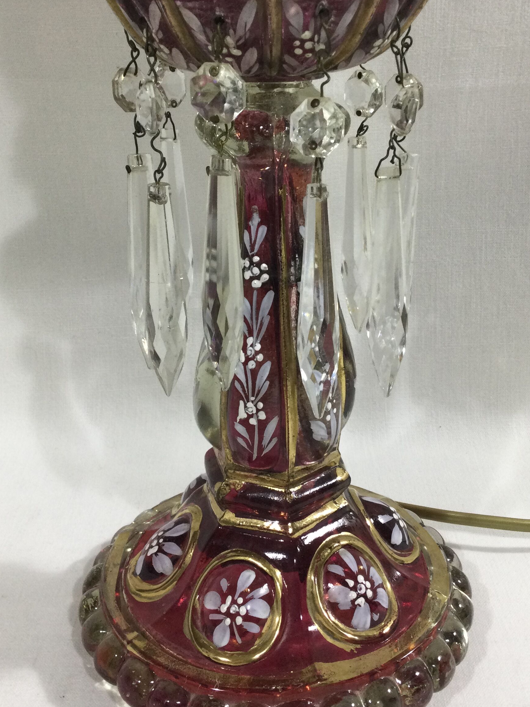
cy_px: 313
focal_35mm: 44
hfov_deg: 32.9
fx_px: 898
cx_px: 261
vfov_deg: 42.9
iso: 32
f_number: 2.4
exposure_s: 1/33
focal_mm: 3.3
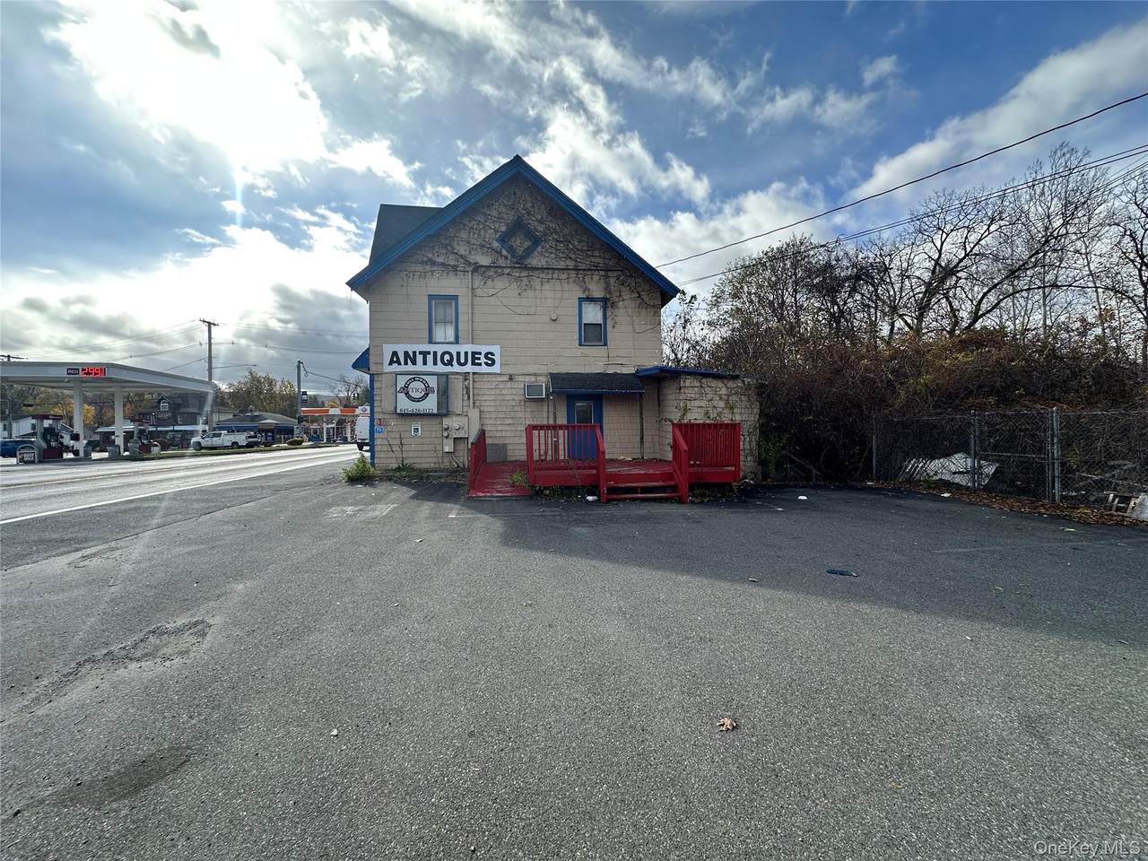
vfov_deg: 85.7
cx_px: 574
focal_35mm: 14
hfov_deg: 102.1
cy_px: 430
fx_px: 464
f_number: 2.2
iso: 40
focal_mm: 2.22
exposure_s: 1/796
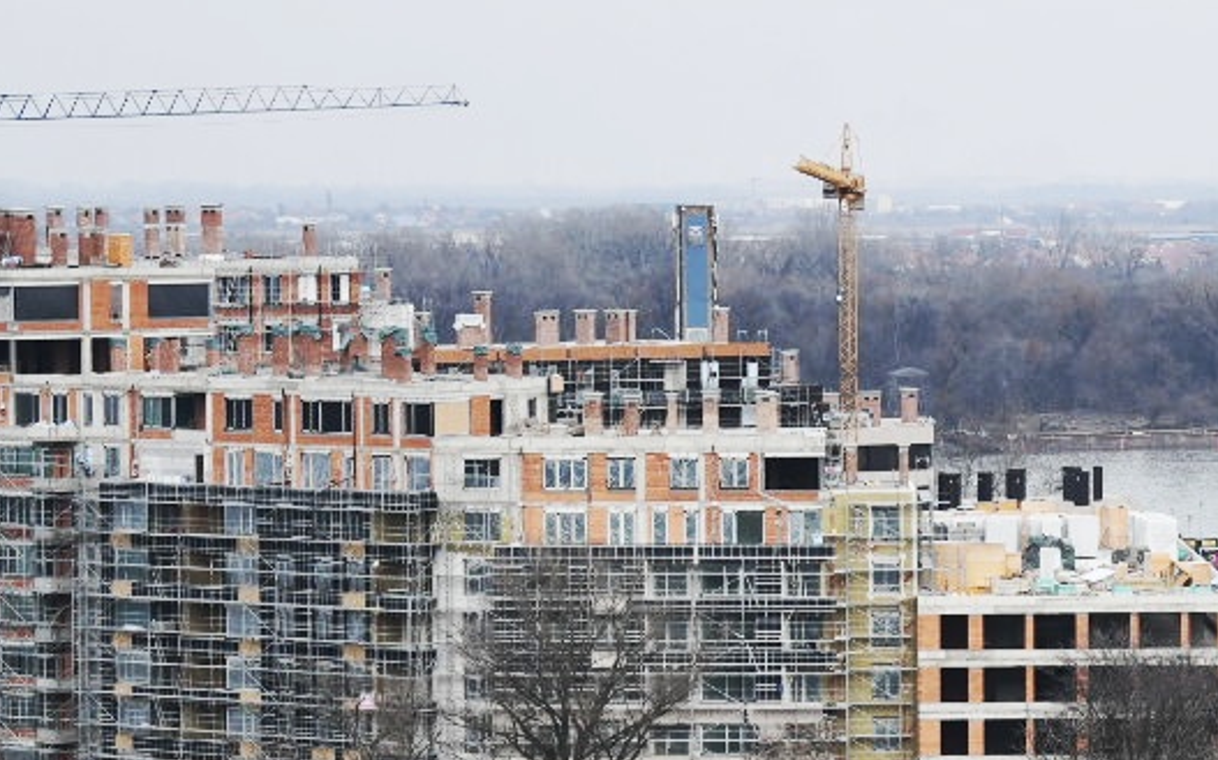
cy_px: 702
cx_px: 1045
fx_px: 8528
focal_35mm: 257
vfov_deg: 5.1
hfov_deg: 8.1
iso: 800
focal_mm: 82
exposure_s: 1/8000
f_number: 2.8
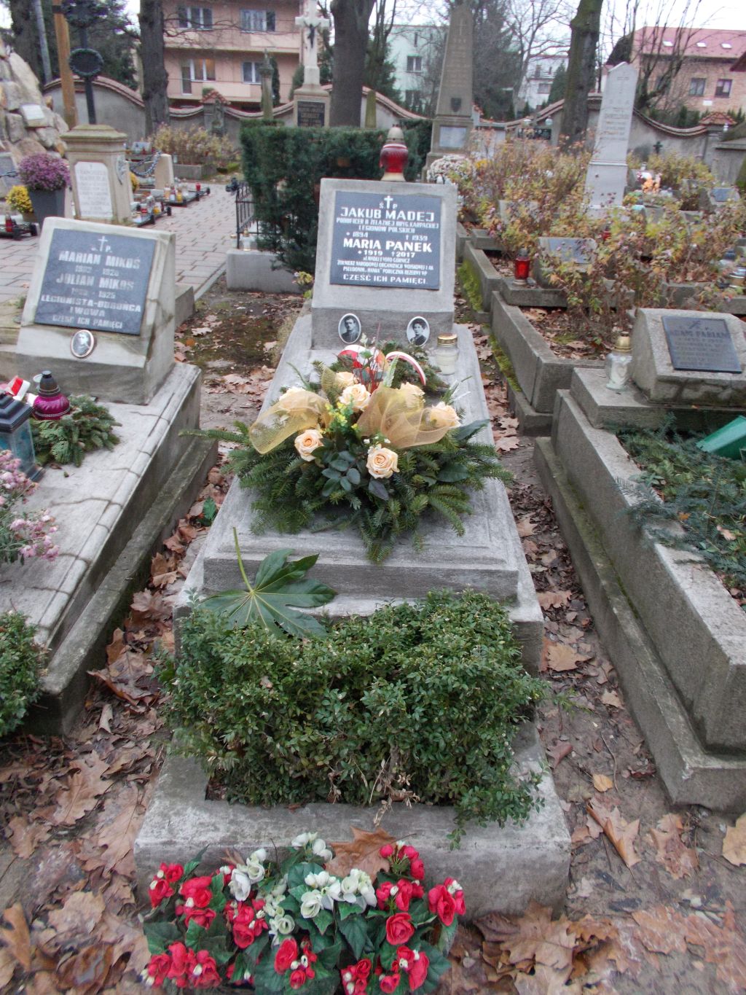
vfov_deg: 67.3
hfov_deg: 53.1
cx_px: 373
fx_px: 747
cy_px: 498
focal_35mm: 26
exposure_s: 1/25
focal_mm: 4.6
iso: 200
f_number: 3.2
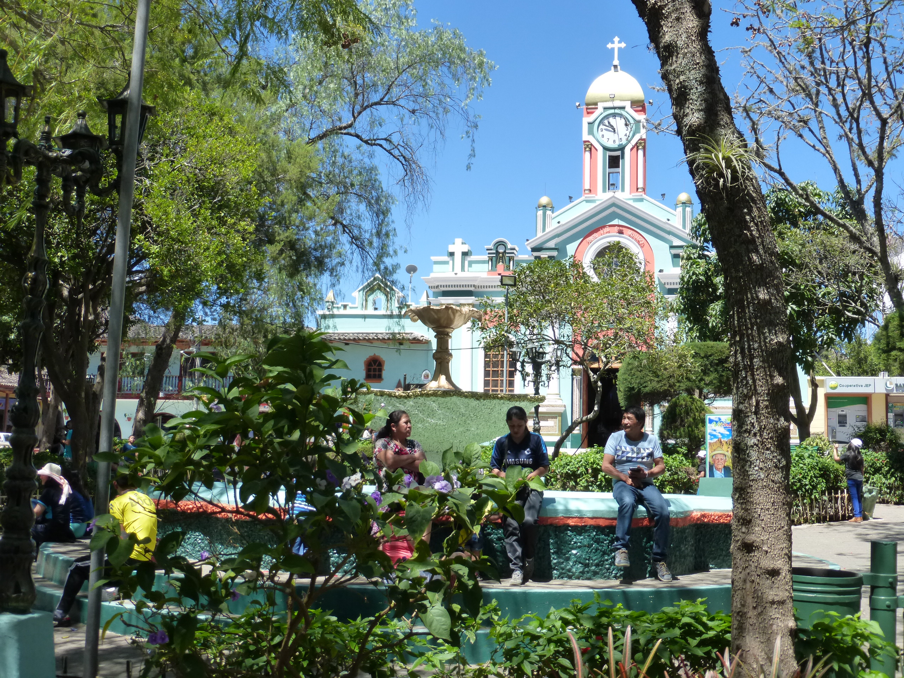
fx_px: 1045
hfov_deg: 46.8
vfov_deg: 36.0
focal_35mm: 40
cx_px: 452
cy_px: 339
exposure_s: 1/500
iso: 160
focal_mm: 6.9
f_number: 3.9
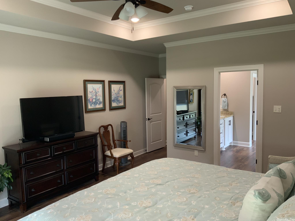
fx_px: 247
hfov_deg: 61.7
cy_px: 110
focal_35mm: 29
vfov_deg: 48.2
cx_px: 148
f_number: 1.8
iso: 125
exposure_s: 1/60
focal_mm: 3
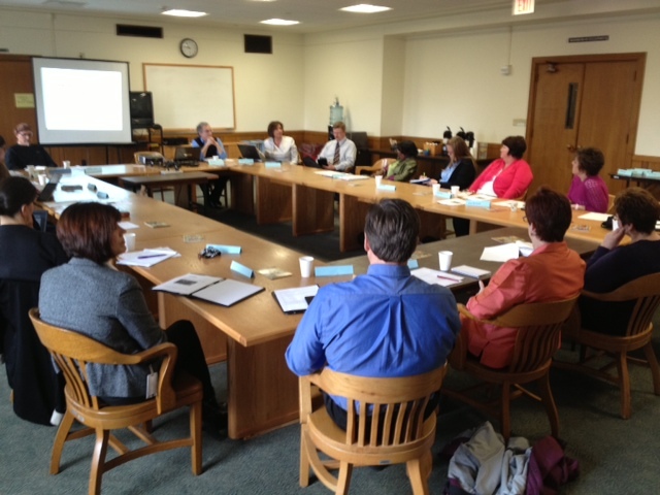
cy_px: 248
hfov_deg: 52.6
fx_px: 667
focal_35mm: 35
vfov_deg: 40.7
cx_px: 330
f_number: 2.4
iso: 100
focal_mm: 4.28
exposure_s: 1/20
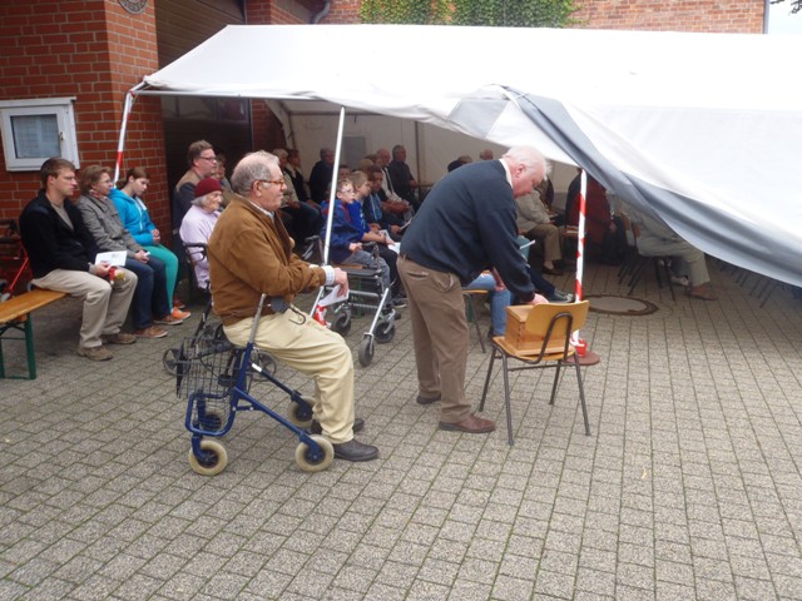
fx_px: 649
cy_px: 300
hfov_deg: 63.4
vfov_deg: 49.7
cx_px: 401
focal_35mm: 28
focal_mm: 5
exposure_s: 1/100
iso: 64
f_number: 4
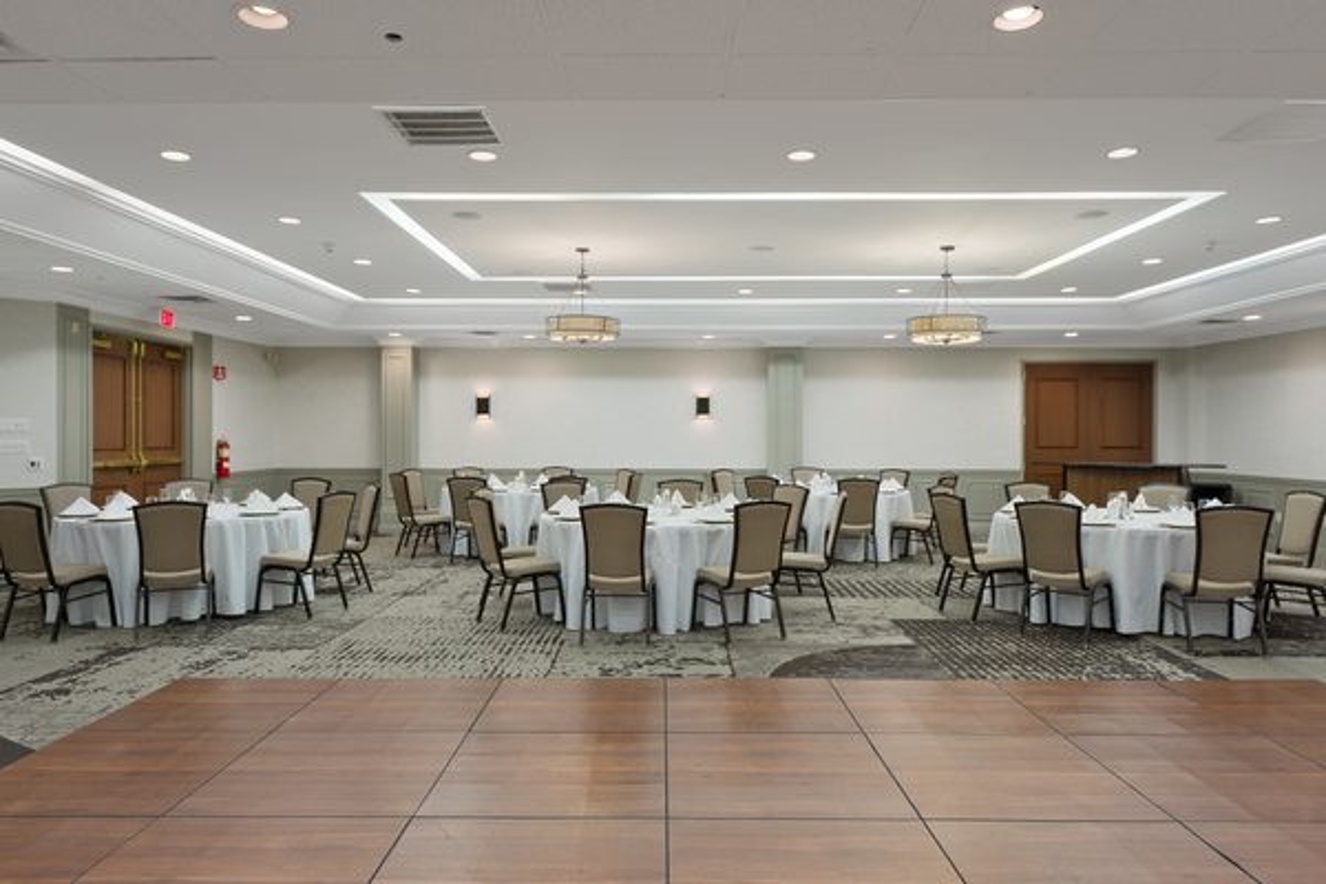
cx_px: 663
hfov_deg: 73.7
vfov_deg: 53.1
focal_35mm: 24
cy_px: 442
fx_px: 884
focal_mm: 24
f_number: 4
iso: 100
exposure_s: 1/4
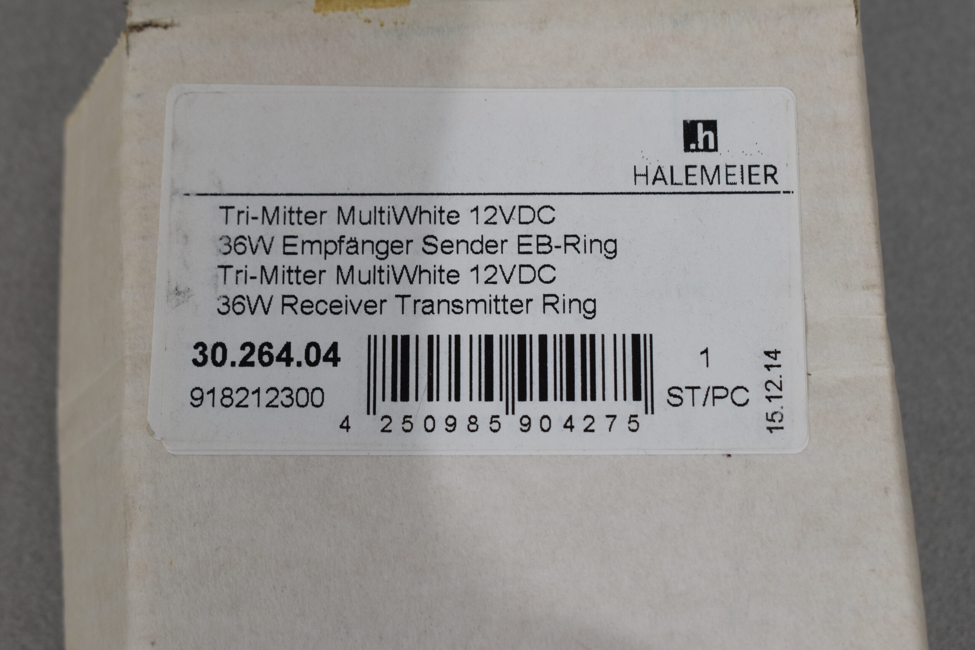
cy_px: 325
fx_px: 1950
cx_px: 488
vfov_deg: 18.9
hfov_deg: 28.1
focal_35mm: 72
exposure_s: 1/60
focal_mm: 48
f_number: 8
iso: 280
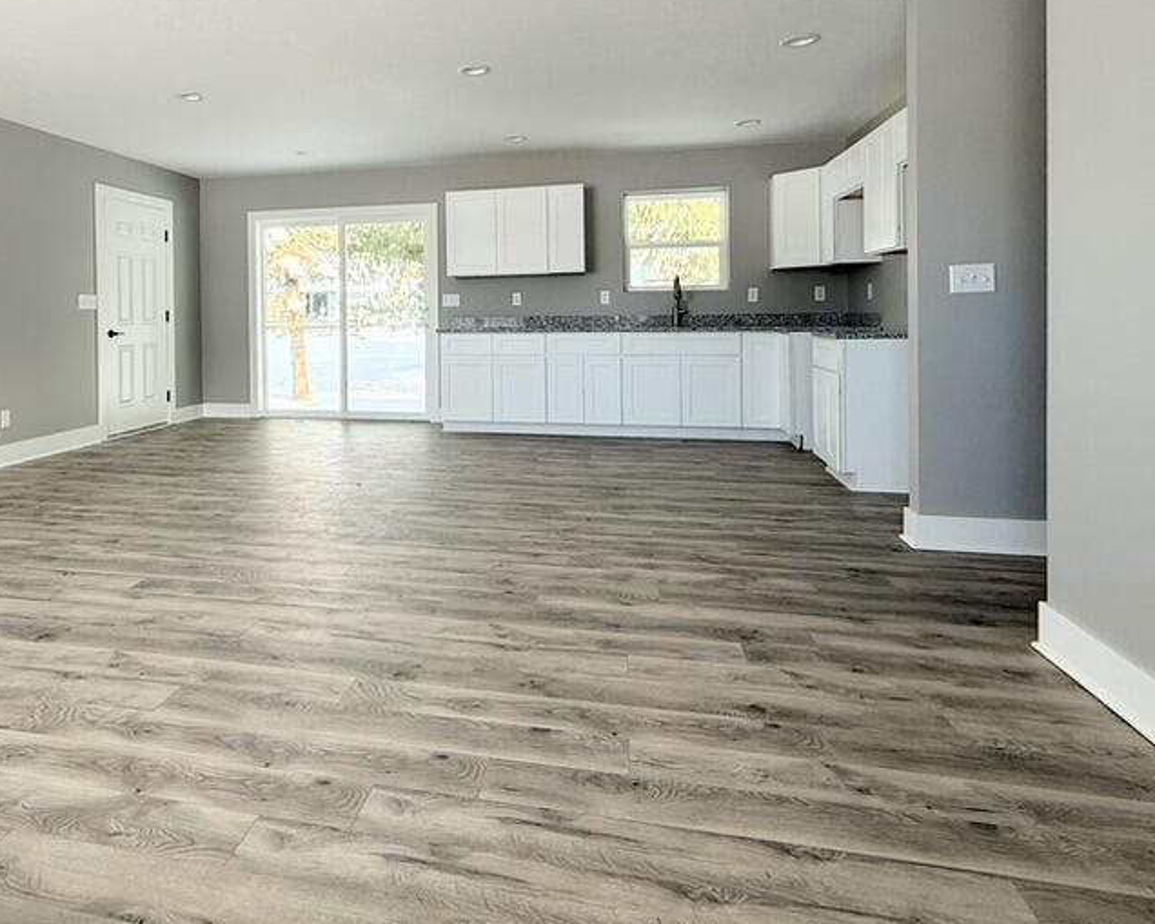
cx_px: 429
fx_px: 752
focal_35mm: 22
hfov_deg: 73.7
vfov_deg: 61.9
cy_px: 321
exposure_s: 1/117
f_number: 2.2
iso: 64
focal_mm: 2.22
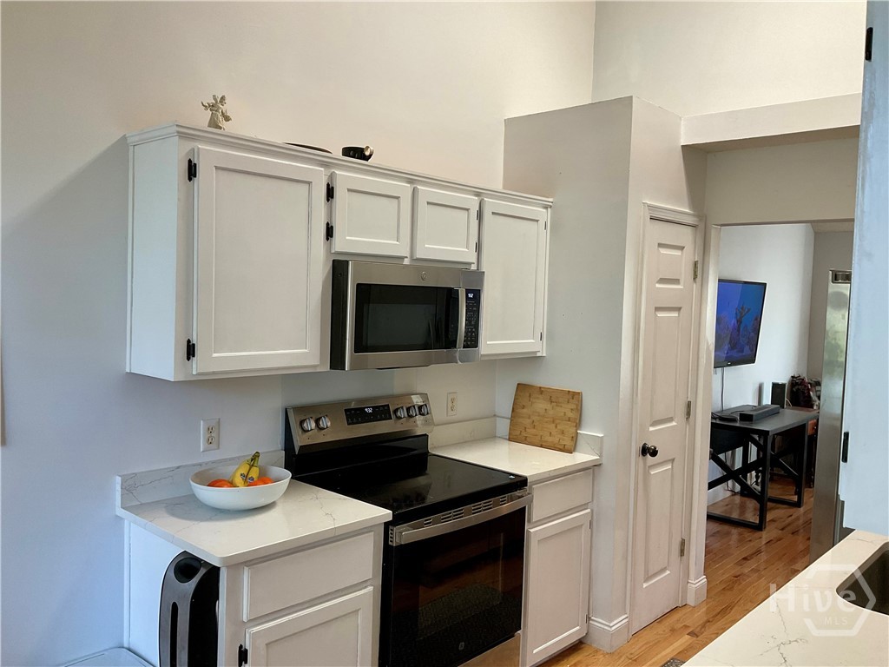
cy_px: 334
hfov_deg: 61.7
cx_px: 444
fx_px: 745
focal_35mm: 29
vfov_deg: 48.2
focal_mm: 3
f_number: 1.8
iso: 50
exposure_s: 1/60
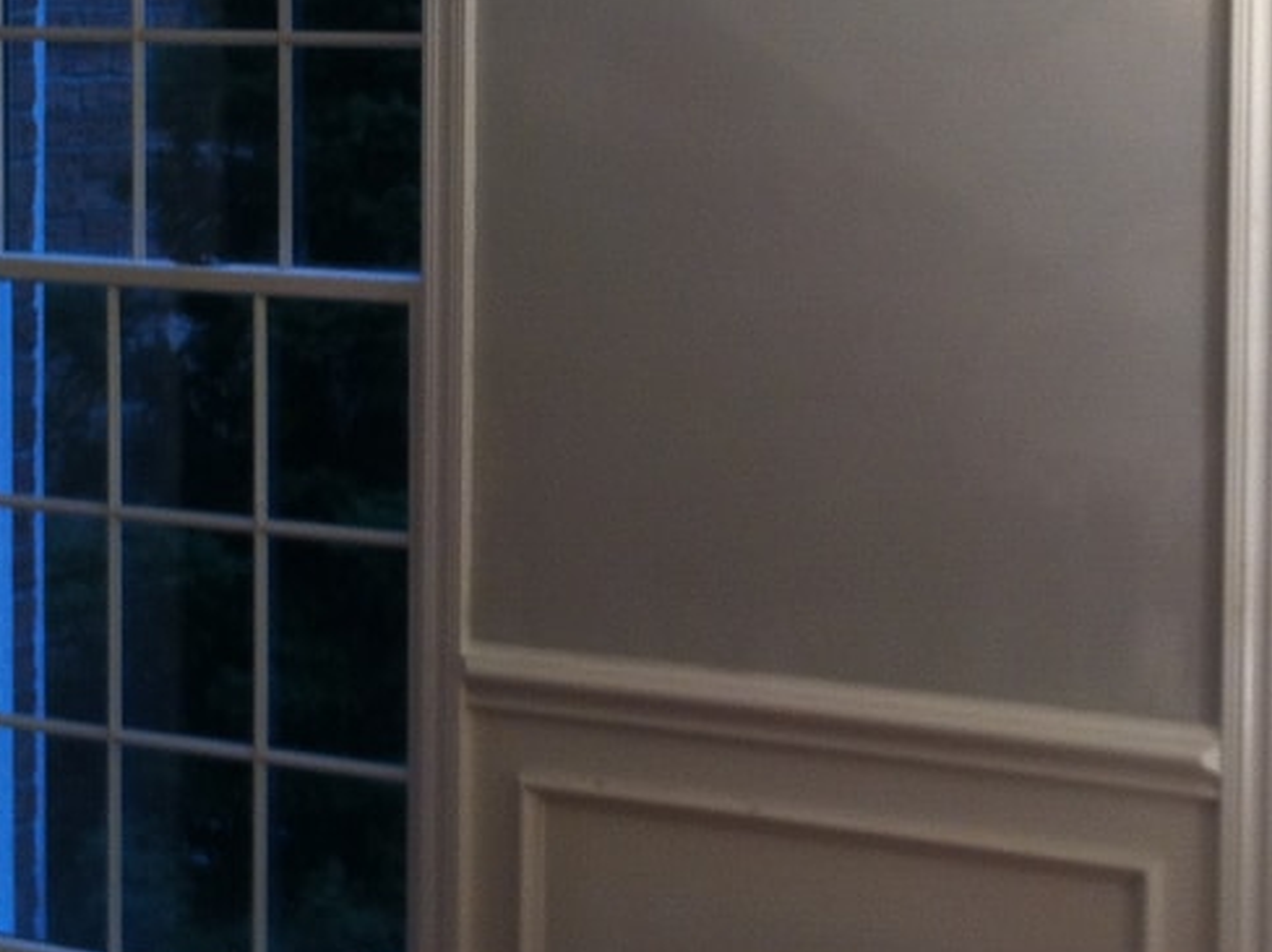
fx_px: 3524
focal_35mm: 96
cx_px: 893
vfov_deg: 15.3
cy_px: 198
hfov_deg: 20.4
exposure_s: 1/30
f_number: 2.8
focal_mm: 3.85
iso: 80
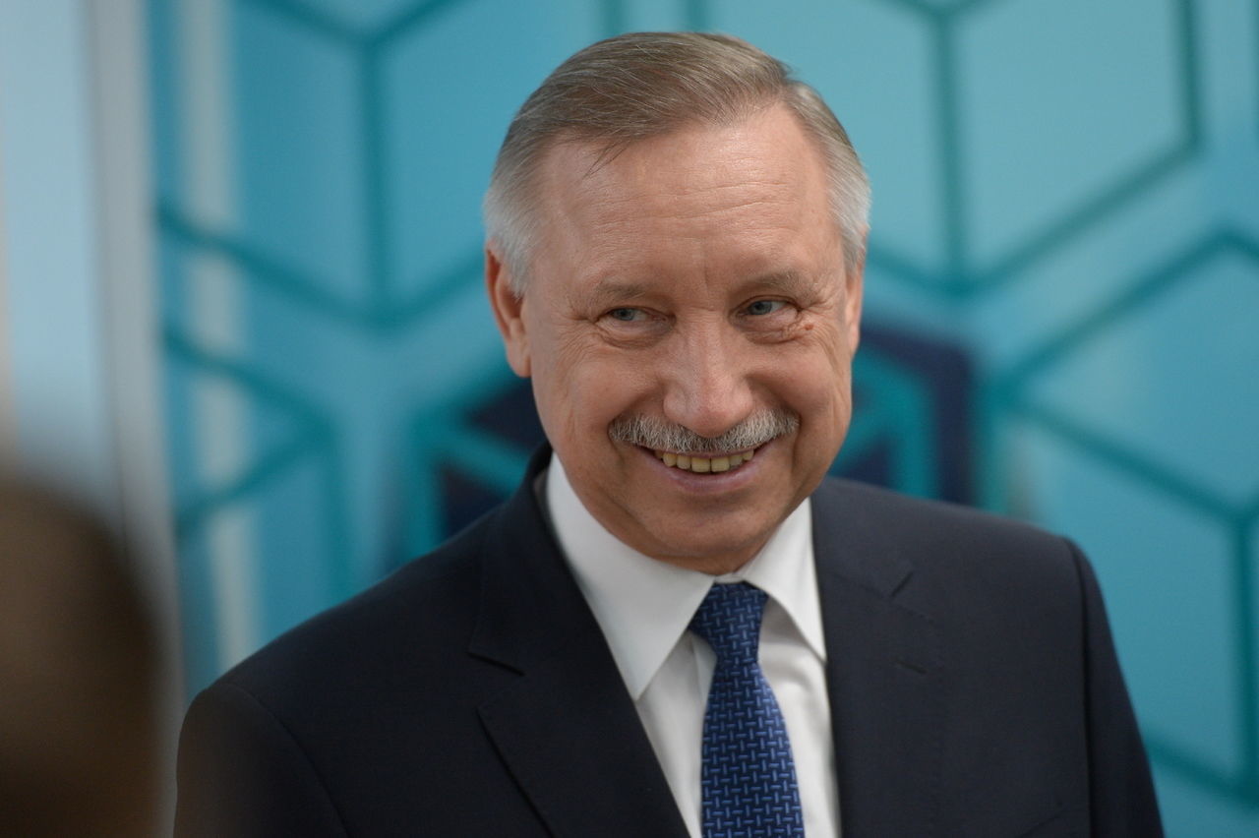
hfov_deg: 10.3
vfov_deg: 6.9
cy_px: 419
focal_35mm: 200
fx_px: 6991
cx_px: 630
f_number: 3.5
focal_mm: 200
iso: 2500
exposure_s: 1/250
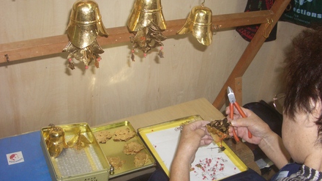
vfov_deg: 30.4
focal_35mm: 39
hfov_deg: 51.6
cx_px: 162
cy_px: 96
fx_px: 333
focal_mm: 5.8
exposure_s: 1/60
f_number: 2.6
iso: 200
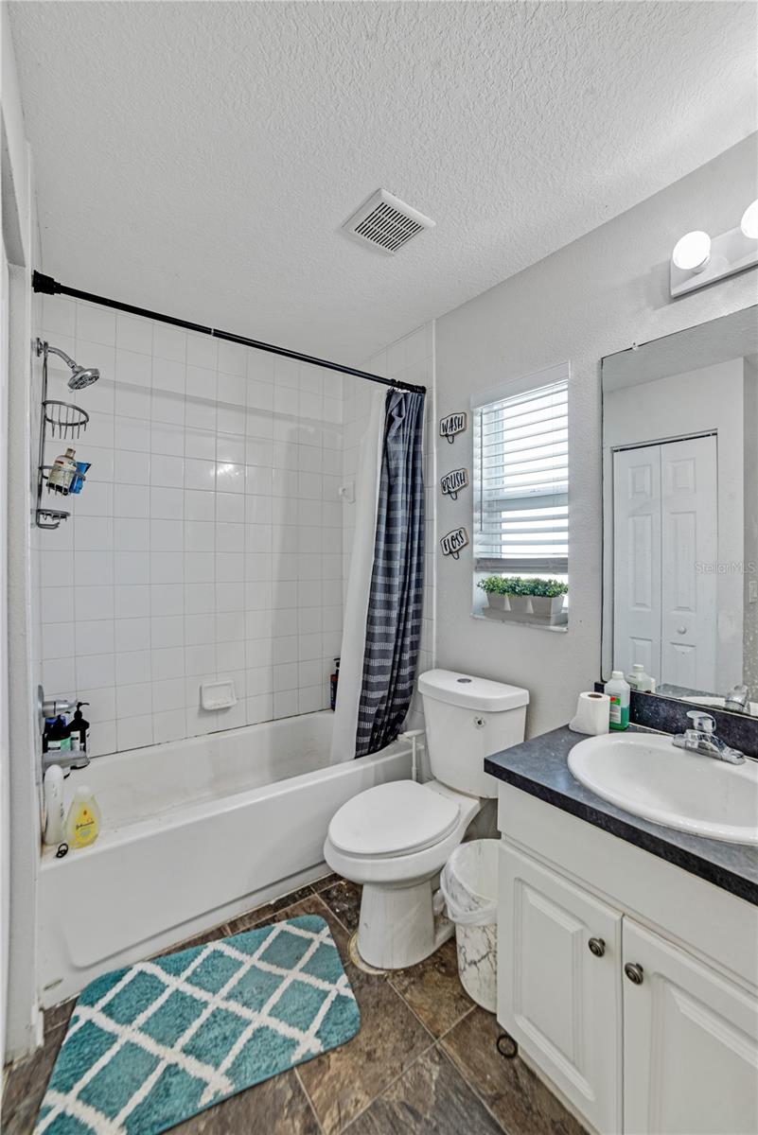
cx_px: 379
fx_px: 442
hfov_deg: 81.3
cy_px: 568
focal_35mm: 14
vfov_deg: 104.2
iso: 160
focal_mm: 14
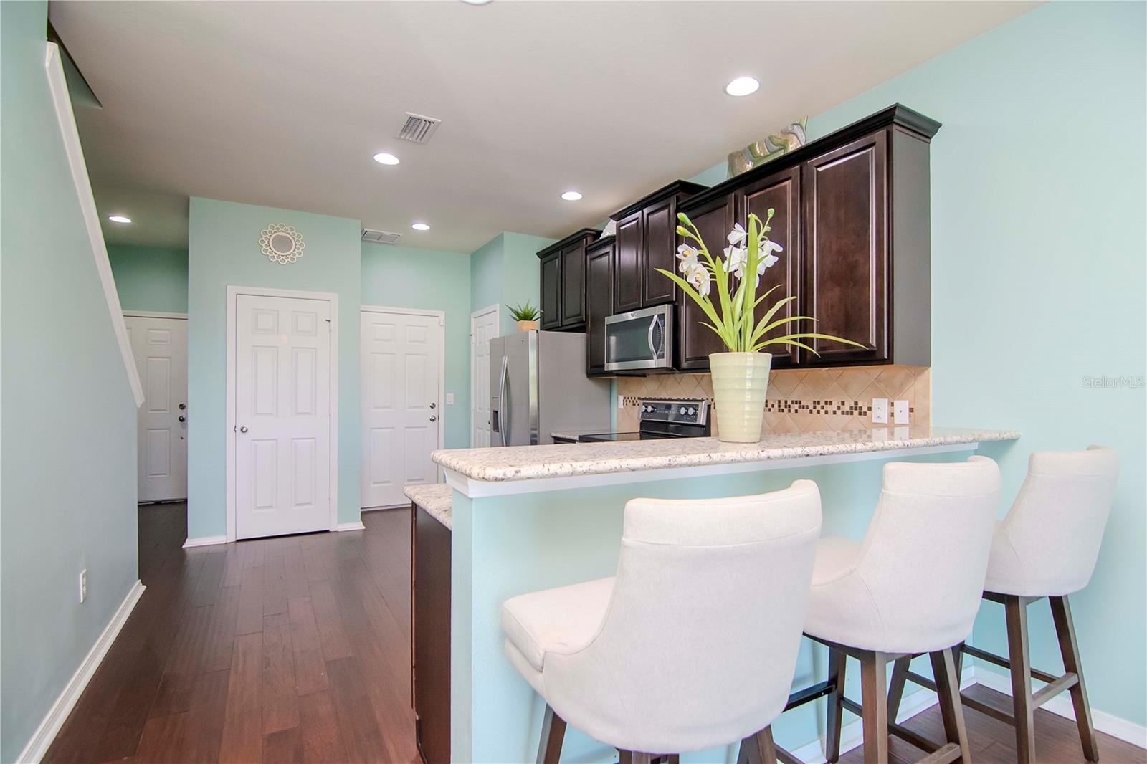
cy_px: 382
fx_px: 526
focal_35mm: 16
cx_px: 574
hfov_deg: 95.0
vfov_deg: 72.0
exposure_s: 1/125
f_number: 4
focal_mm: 11
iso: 1600
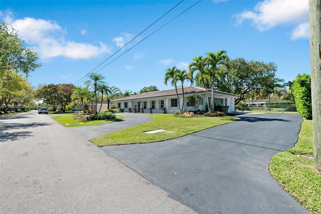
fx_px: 125
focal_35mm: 14
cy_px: 107
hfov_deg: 104.2
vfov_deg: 81.2
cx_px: 160
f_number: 9
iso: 100
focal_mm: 14
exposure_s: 1/320
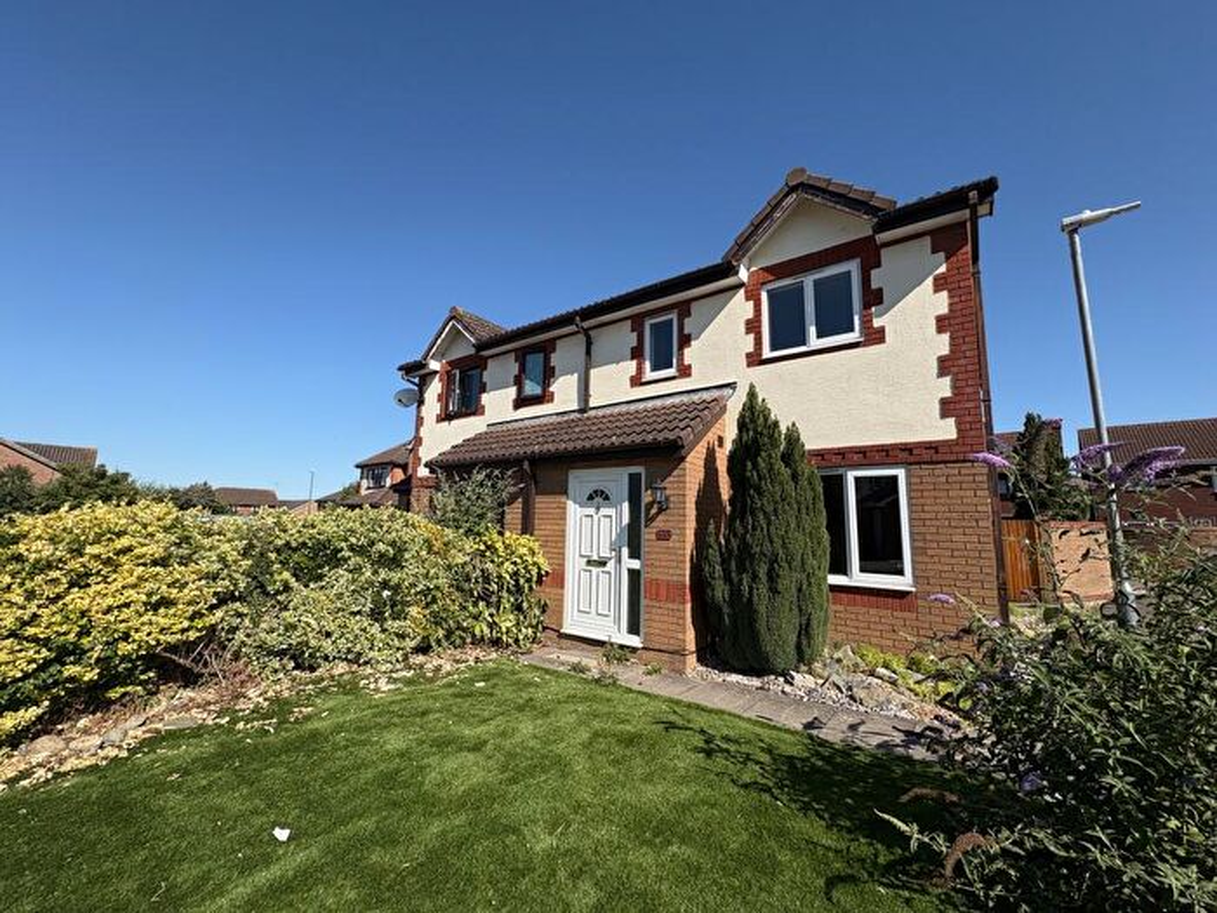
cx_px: 608
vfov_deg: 85.7
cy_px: 456
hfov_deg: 102.1
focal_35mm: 14
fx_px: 492
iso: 50
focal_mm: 2.22
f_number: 2.2
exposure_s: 1/2415
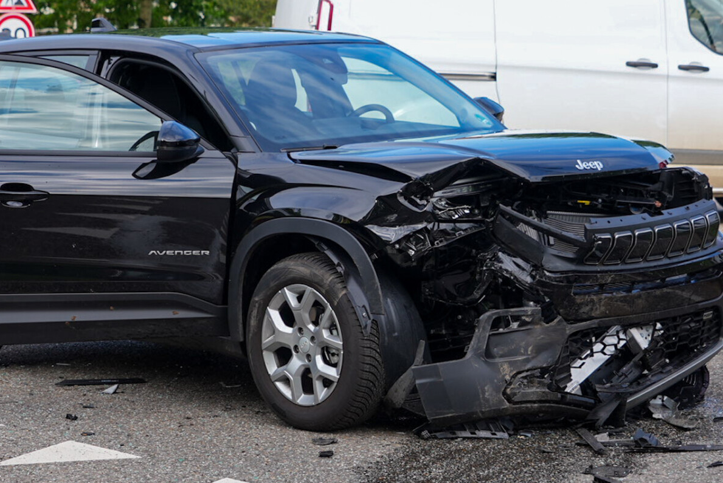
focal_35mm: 113
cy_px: 265
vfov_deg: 12.1
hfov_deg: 18.1
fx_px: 2271
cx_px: 313
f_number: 6.3
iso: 125
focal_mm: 70
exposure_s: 1/160
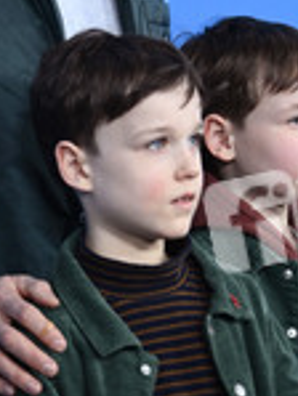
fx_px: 3702
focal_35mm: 323
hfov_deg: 4.6
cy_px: 77
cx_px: 98
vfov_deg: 6.1
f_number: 5.6
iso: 2500
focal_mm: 125
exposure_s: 1/200
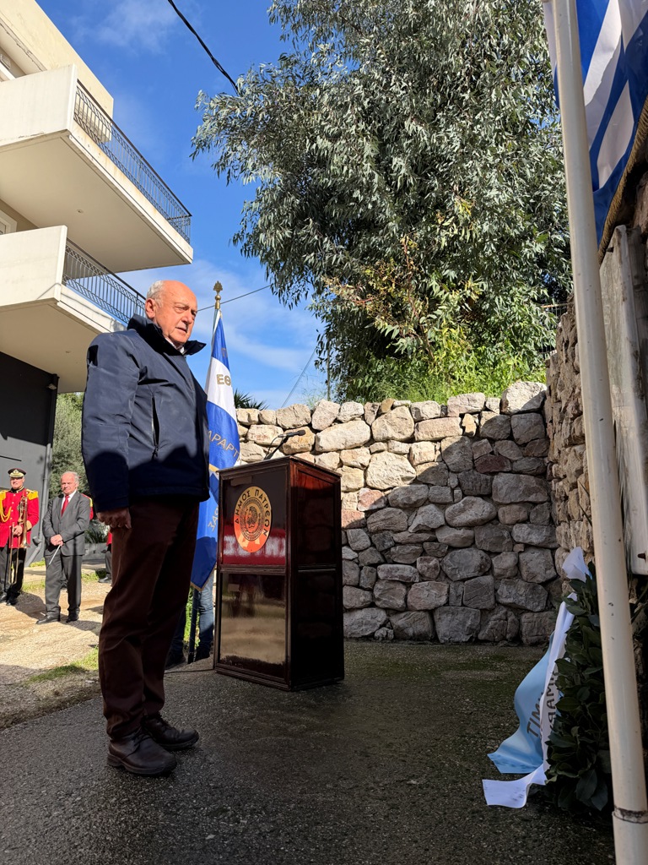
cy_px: 432
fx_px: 599
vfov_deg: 71.6
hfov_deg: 56.8
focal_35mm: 24
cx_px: 324
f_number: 1.78
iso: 80
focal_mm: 6.76
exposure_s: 1/2525
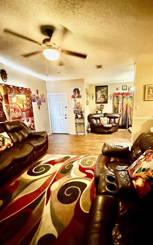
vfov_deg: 101.5
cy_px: 124
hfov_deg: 74.0
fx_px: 100
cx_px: 91
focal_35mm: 15
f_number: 2.2
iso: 1250
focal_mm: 2.22
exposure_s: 1/30
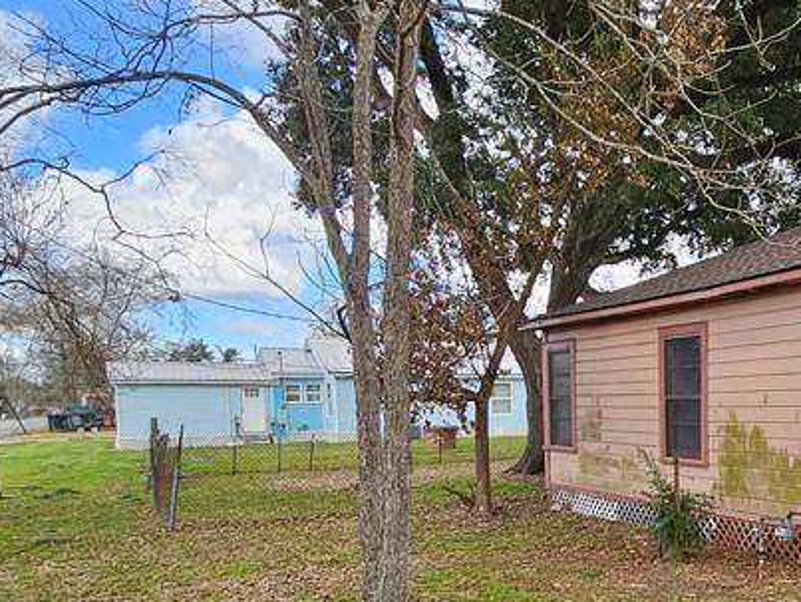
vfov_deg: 41.8
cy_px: 445
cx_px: 755
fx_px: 764
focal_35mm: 33
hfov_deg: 48.1
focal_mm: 2.2
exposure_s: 1/628
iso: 50
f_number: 2.2
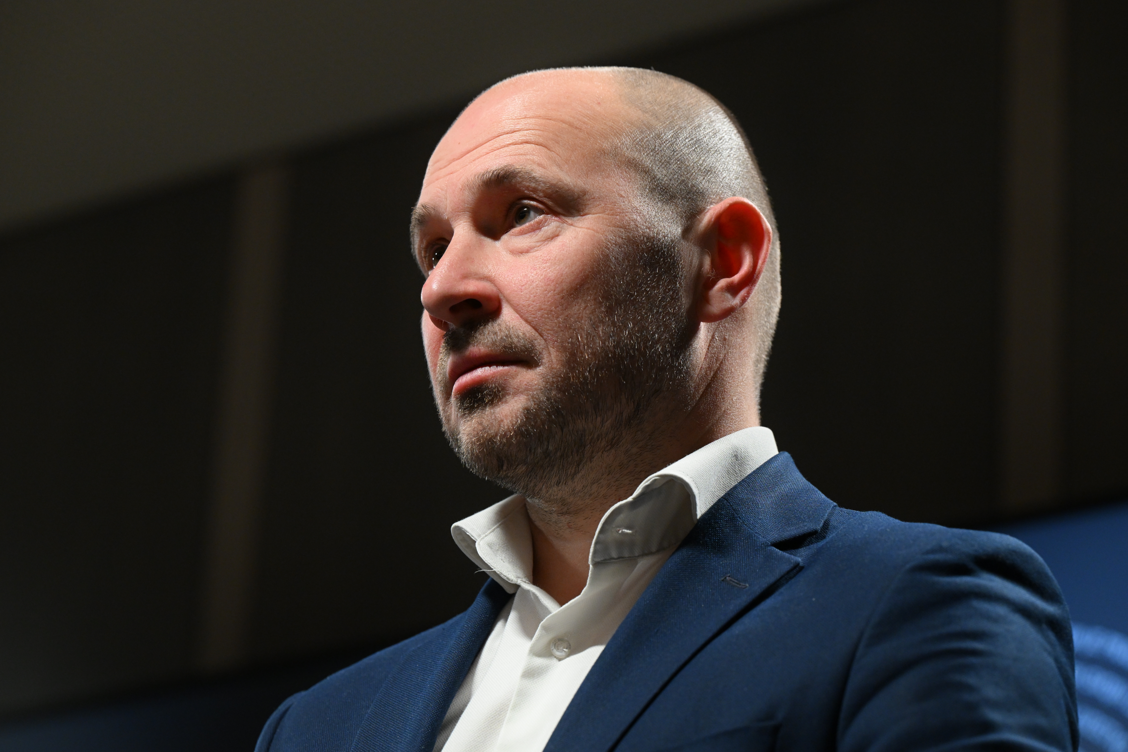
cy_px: 376
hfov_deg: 15.2
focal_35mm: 135
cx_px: 564
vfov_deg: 10.2
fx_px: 4230
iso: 3200
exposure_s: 1/400
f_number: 5
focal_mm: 135
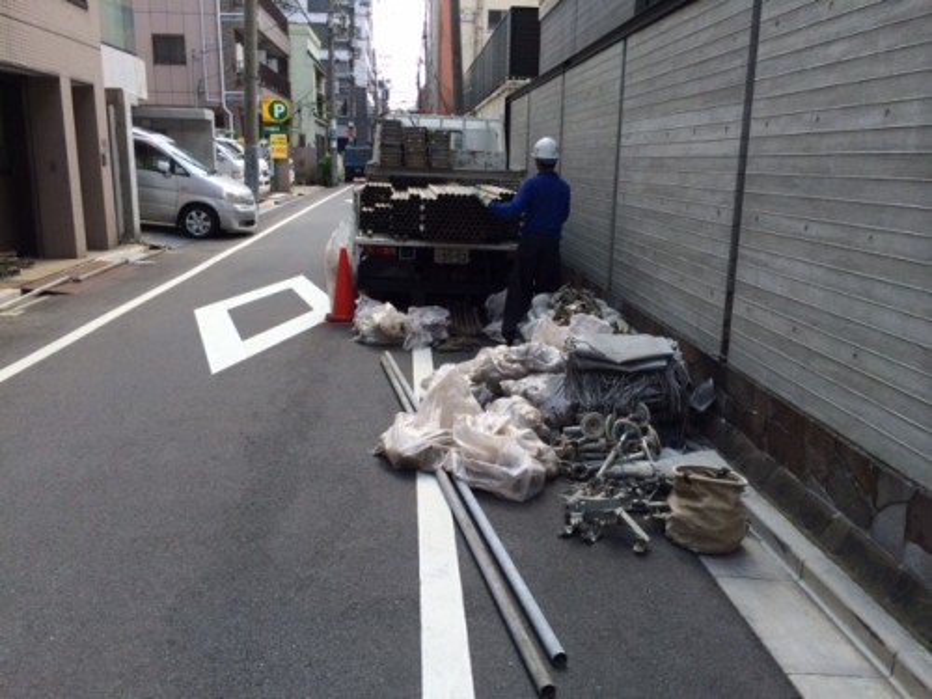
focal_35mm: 30
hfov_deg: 60.0
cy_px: 350
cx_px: 466
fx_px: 808
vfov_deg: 46.8
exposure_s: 1/604
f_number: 2.2
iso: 32
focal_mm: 4.12
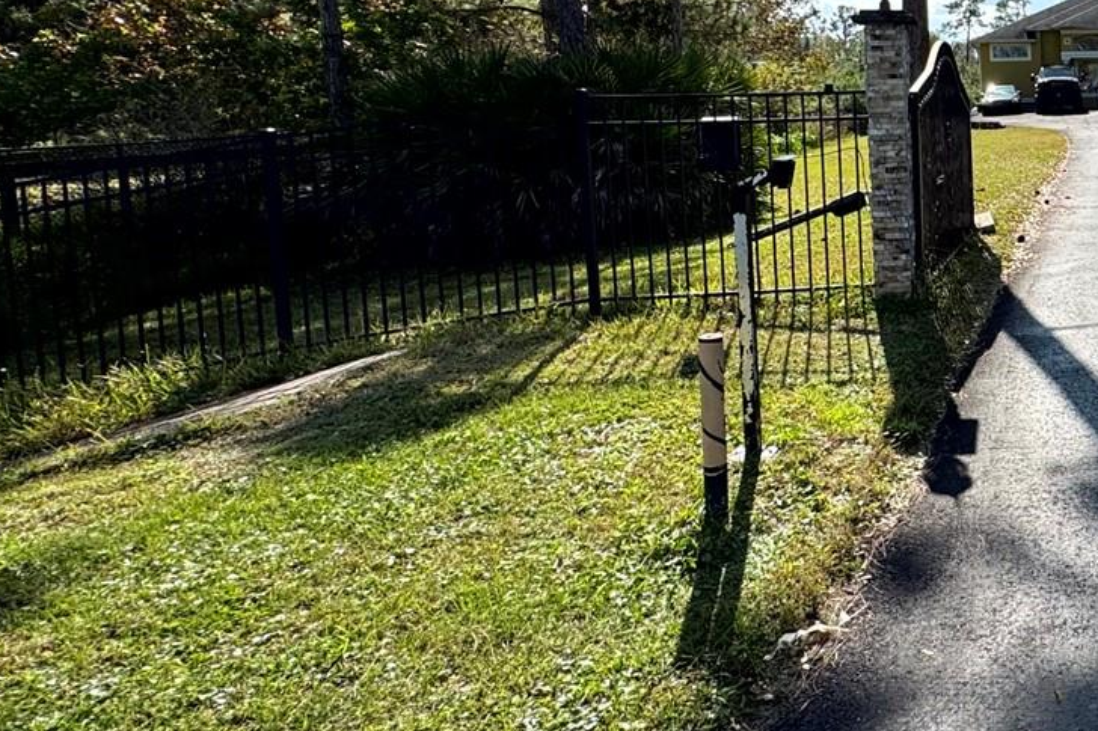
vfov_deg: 39.5
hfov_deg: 45.4
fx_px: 976
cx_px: 1186
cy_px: 150
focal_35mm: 32
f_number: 2.2
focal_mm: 2.22
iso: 50
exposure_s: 1/1395
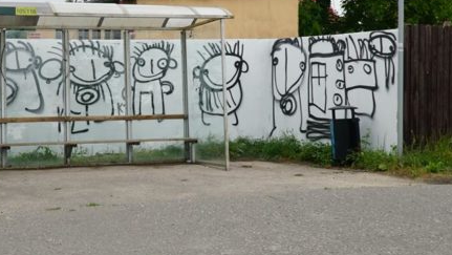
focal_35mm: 56
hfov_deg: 36.2
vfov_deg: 21.3
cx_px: 104
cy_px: 69
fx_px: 672
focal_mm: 20
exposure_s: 1/80
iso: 100
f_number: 8
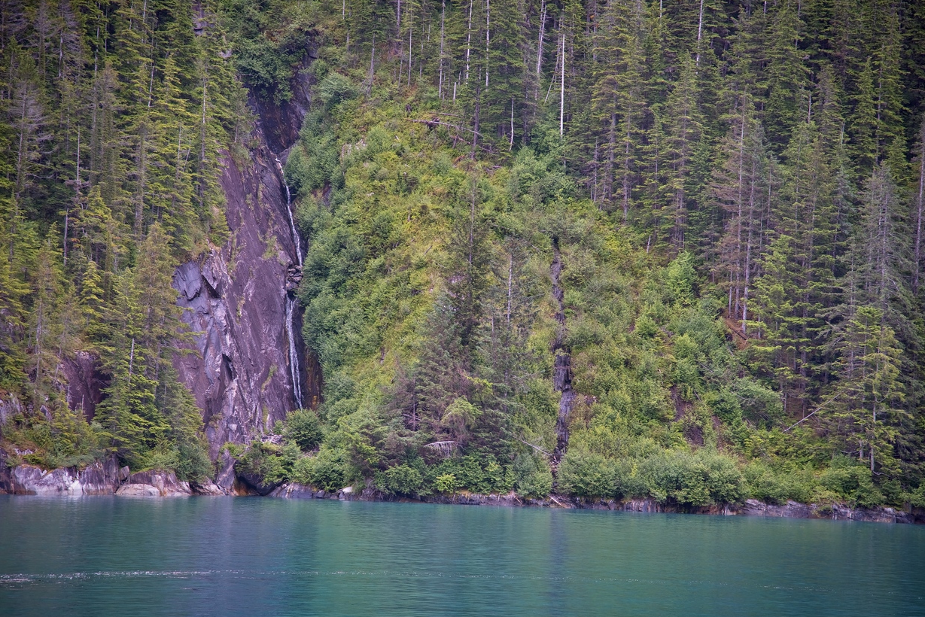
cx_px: 456
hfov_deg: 16.4
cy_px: 304
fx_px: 3212
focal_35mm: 125
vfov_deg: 11.0
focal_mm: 120
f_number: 4
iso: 320
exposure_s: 1/250
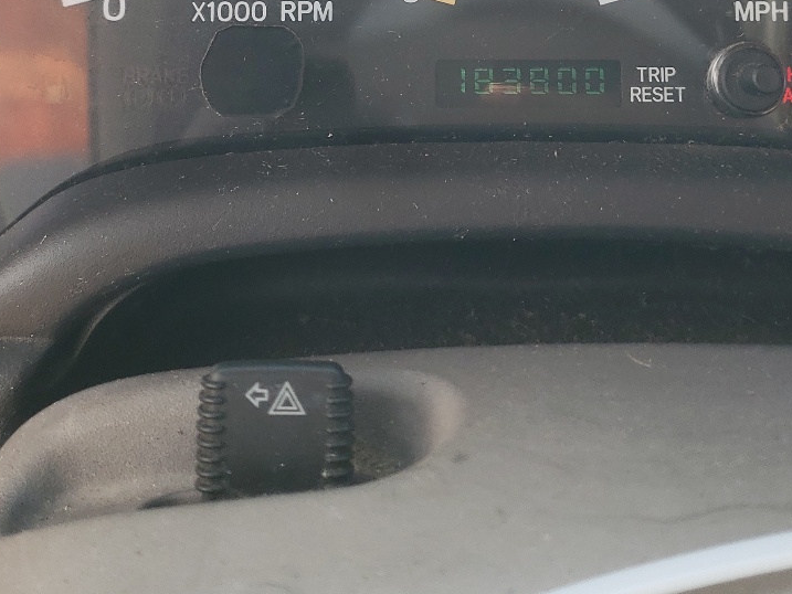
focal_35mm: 58
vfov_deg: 23.7
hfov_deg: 33.1
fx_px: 1327
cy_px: -60
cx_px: 496
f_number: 1.5
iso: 50
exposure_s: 1/233
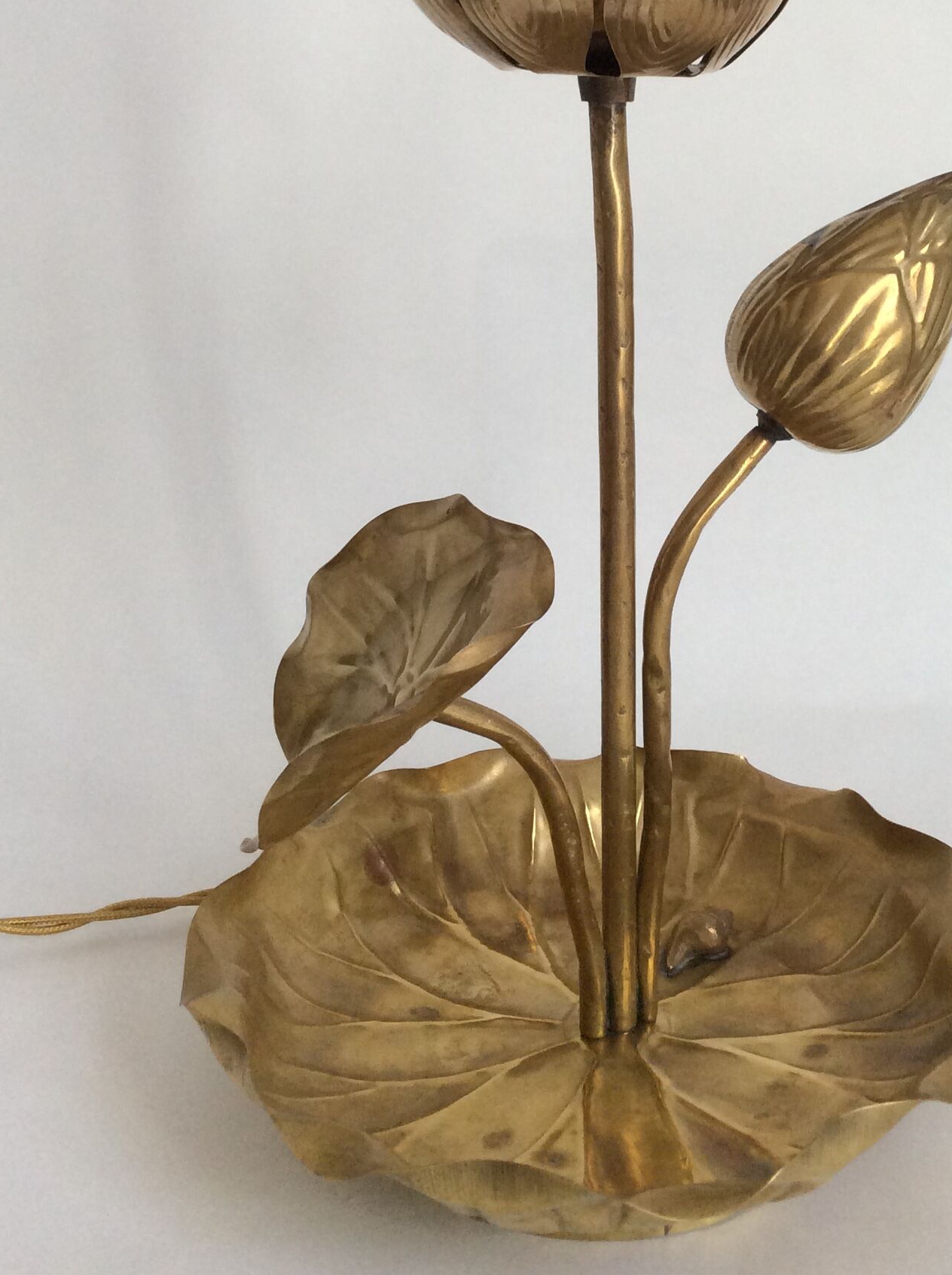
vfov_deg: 37.9
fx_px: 1802
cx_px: 639
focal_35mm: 49
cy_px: 311
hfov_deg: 29.4
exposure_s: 1/100
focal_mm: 3.3
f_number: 2.4
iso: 64
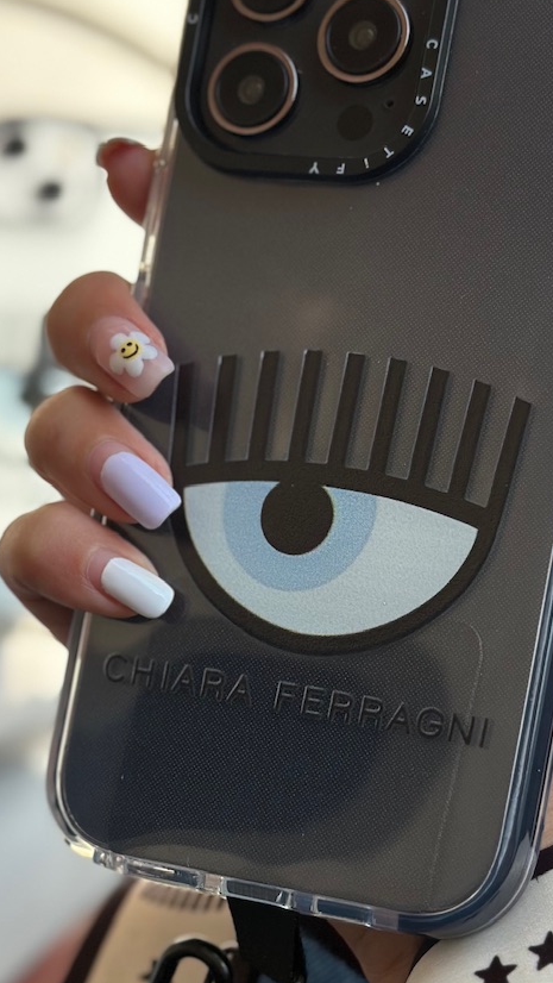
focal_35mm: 81
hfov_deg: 14.9
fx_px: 2110
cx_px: 281
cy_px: 575
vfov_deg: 26.2
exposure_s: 1/2809
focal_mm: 6.86
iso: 100
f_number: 1.78
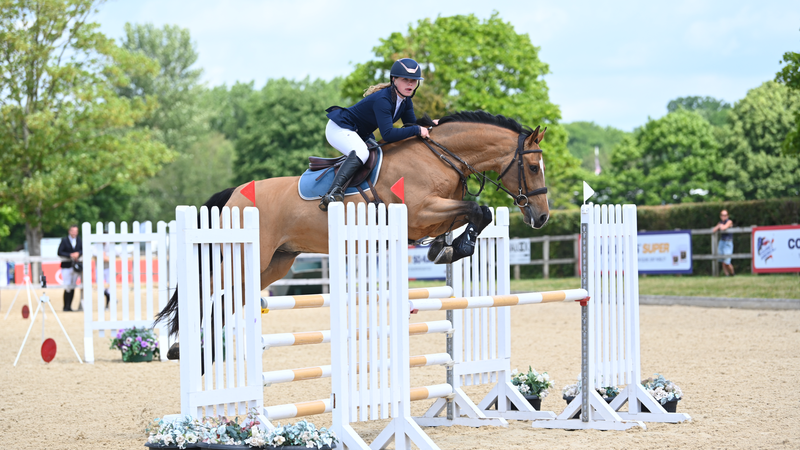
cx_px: 398
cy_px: 263
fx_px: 2906
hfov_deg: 15.7
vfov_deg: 8.9
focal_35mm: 137
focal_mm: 130
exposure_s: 1/1600
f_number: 3.5
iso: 280
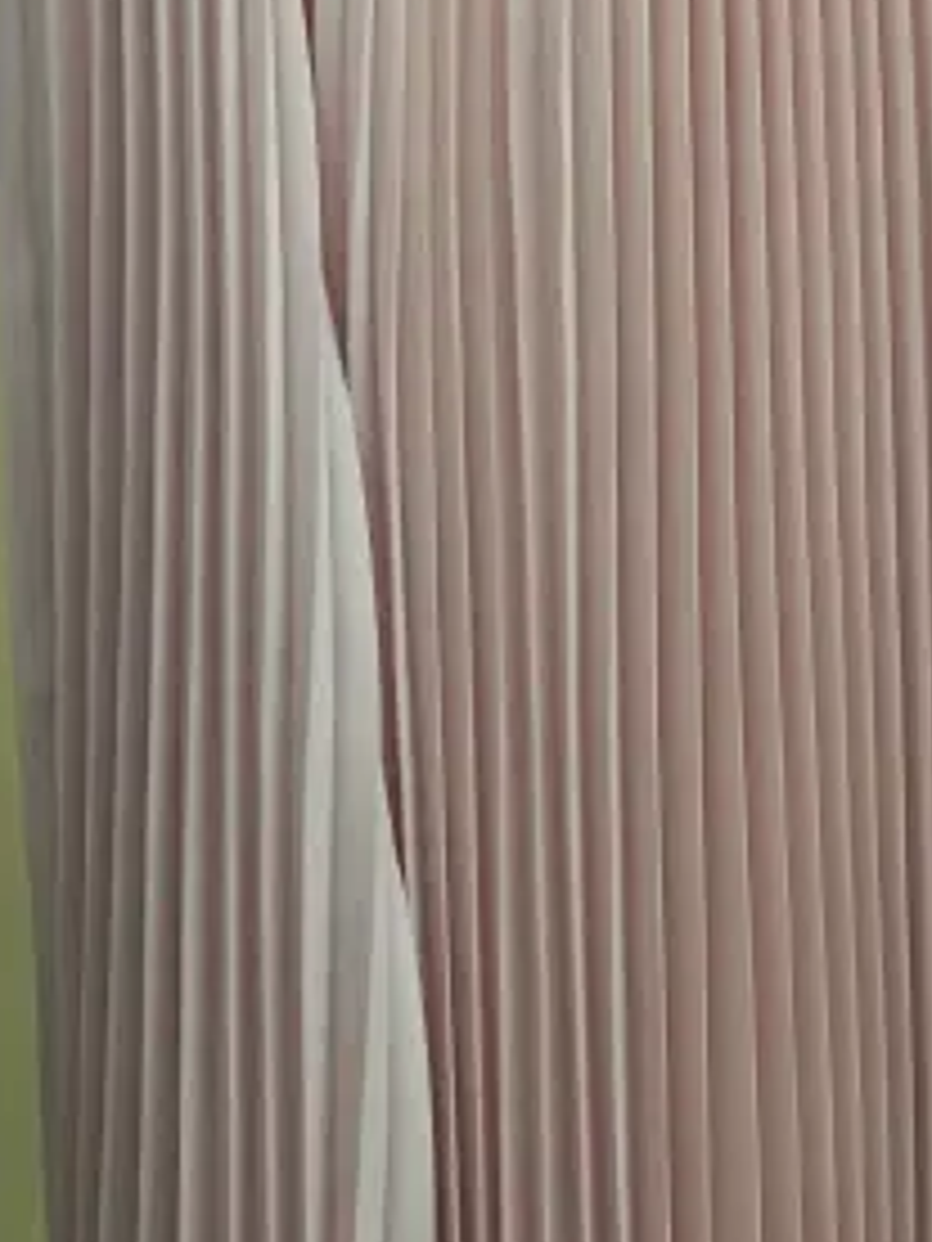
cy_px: 432
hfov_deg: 17.5
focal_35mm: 84
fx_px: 3015
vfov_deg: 23.2
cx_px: 644
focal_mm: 4.15
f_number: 2.2
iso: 100
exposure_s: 1/33
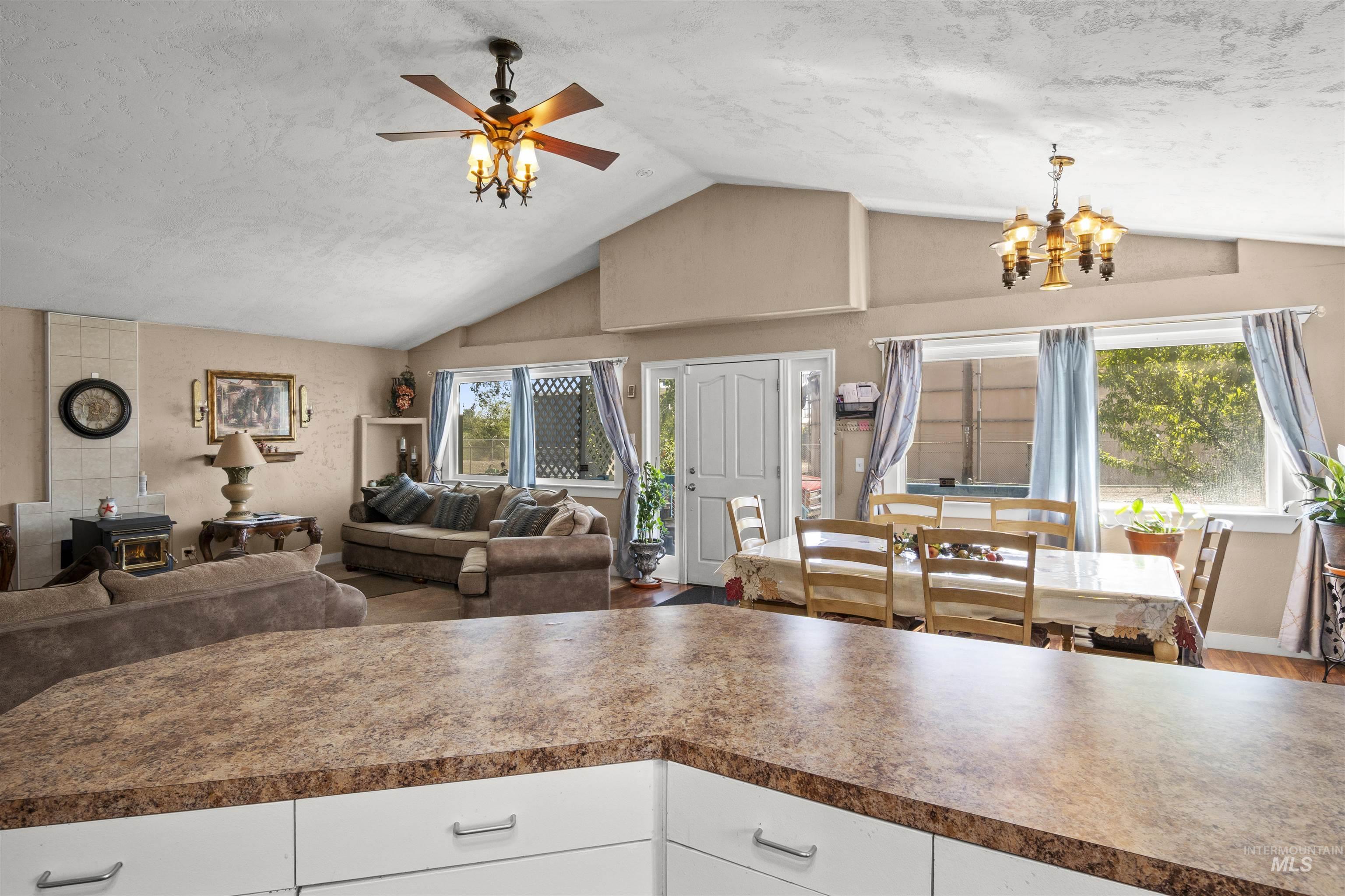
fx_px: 672
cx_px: 672
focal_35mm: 18
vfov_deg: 67.4
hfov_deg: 90.0
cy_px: 448
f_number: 9
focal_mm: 12
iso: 250
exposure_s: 1/10
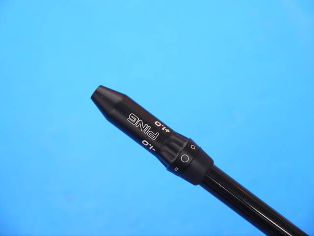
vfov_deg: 17.6
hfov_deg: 23.3
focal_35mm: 84
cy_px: 118
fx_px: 762
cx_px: 157
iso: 640
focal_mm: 42
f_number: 5.6
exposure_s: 1/80
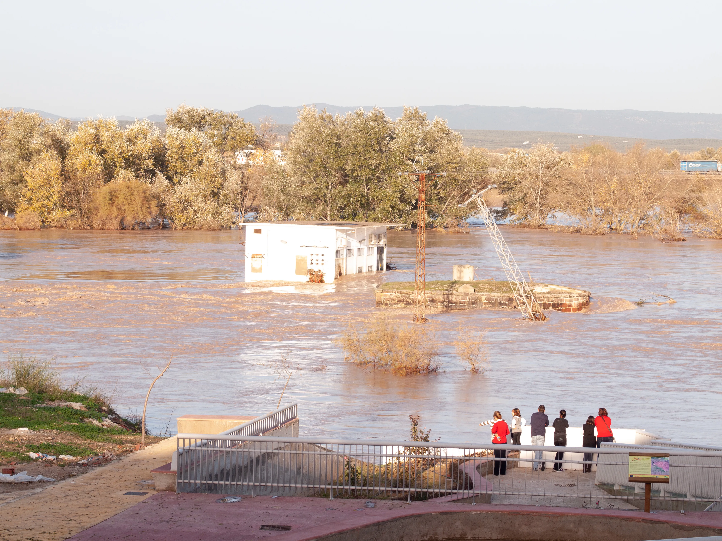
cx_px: 361
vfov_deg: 14.8
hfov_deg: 19.6
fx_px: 2086
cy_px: 270
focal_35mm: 100
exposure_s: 1/250
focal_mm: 50
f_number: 5.6
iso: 125
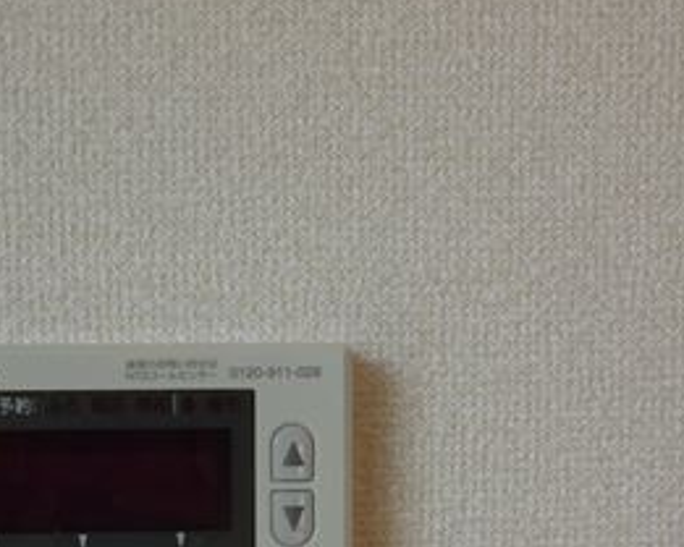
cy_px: 594
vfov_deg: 21.7
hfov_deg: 28.0
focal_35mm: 67
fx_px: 1357
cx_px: 197
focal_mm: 5
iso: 100
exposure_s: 1/160
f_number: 3.1
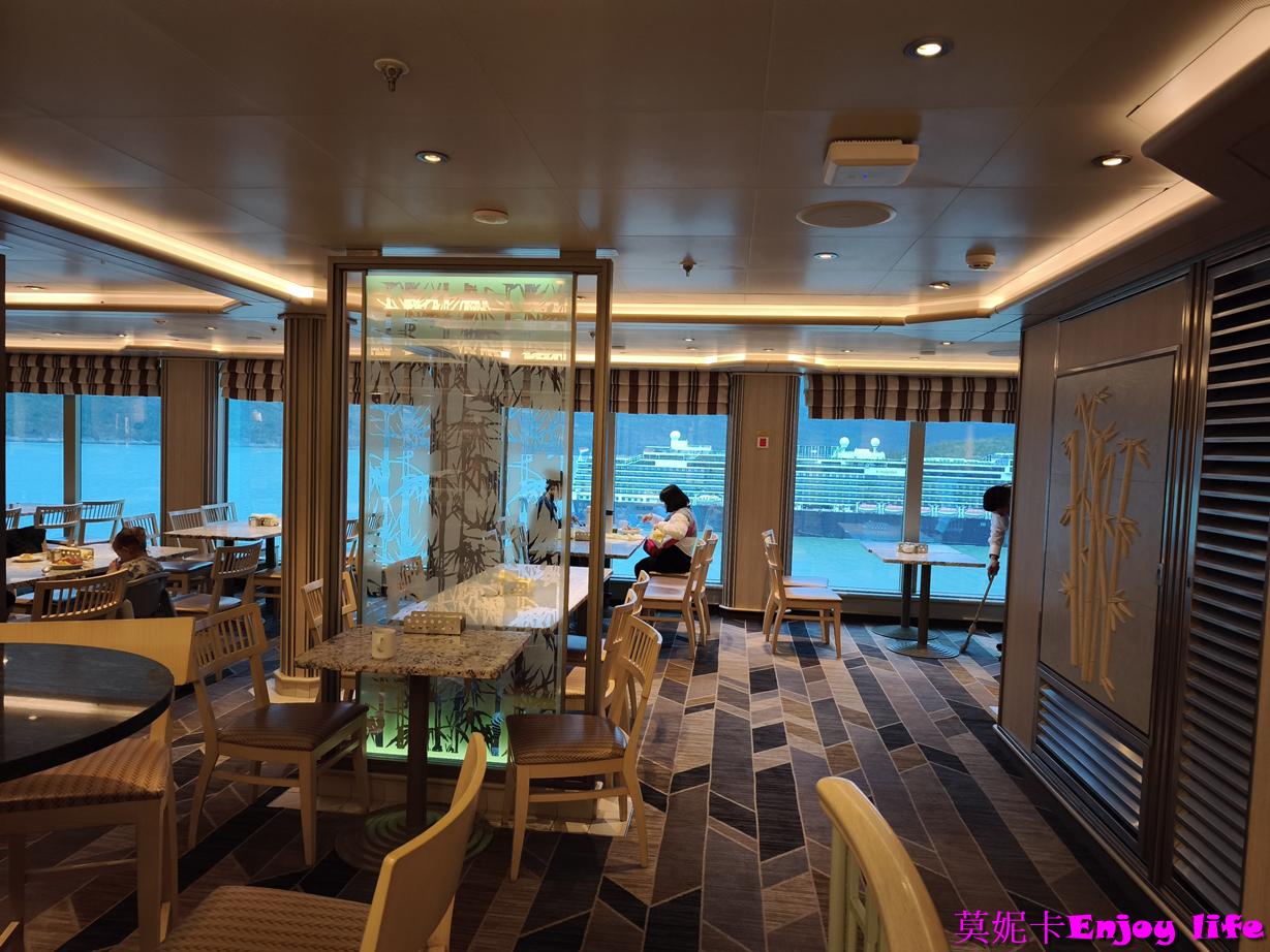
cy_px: 476
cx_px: 635
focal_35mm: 23
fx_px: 844
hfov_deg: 73.9
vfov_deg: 58.9
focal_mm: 6.57
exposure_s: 1/120
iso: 160
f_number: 1.6
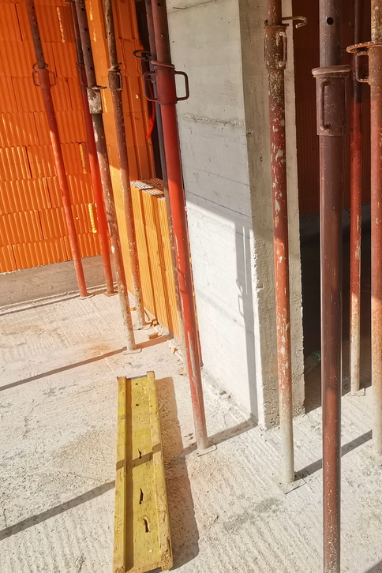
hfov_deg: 37.8
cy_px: 264
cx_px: 329
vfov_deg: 57.2
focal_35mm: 33
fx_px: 525
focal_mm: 2.35
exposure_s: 1/628
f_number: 2.2
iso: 50
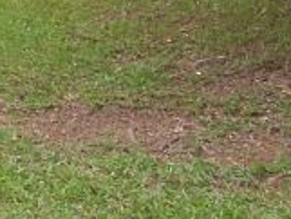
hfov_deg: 10.4
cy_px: -89
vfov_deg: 8.2
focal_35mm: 179
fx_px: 1506
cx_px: -240
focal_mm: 6
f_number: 3
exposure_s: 1/125
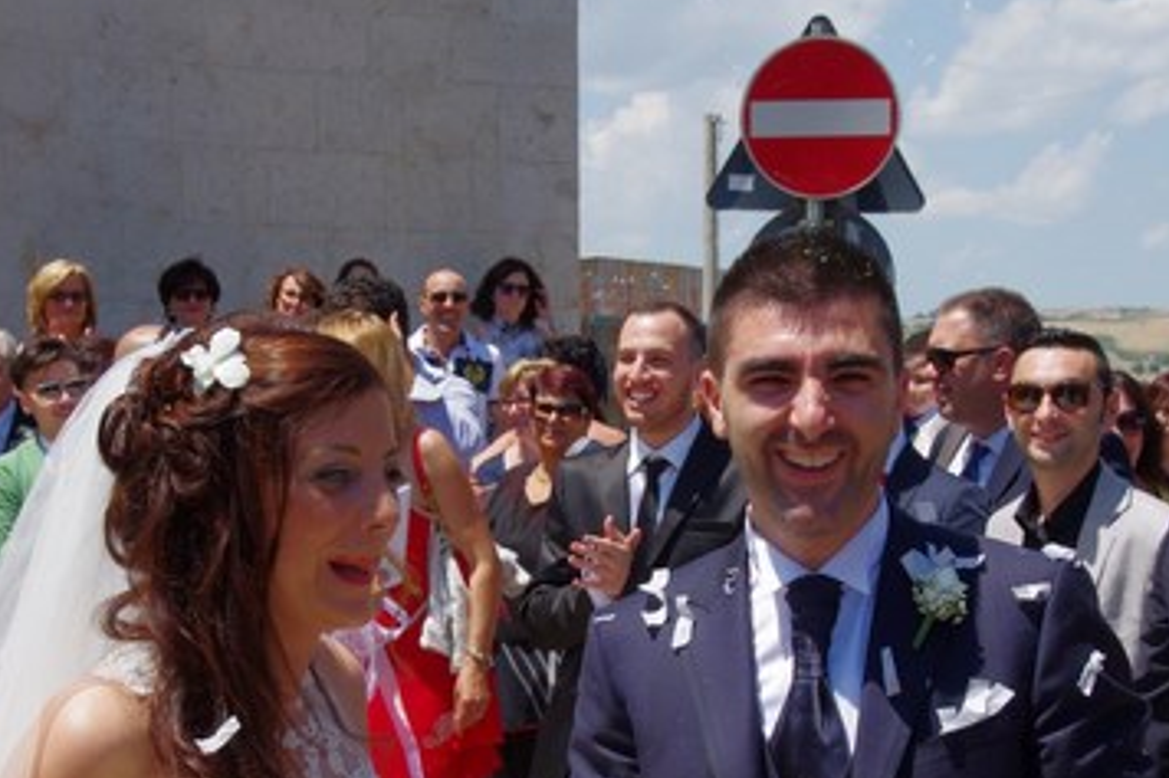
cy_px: 507
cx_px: 604
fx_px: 2944
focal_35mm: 91
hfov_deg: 22.5
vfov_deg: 15.0
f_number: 11
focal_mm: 43
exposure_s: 1/250
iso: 320
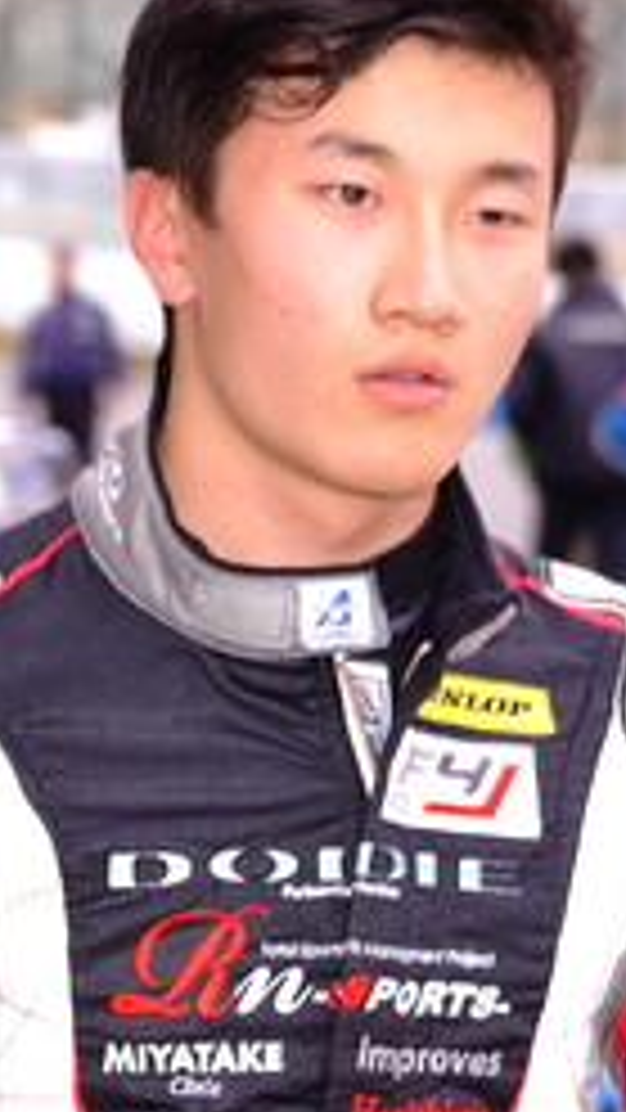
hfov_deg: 3.5
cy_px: 662
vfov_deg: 6.3
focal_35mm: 345
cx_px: -189
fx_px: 10177
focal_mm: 75
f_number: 5.6
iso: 400
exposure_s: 1/80
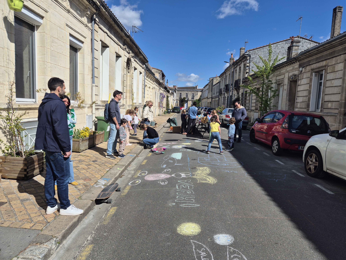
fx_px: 230
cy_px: 130
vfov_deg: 58.9
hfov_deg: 73.9
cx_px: 173
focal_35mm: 23
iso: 25
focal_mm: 5.4
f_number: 1.8
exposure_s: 1/3544
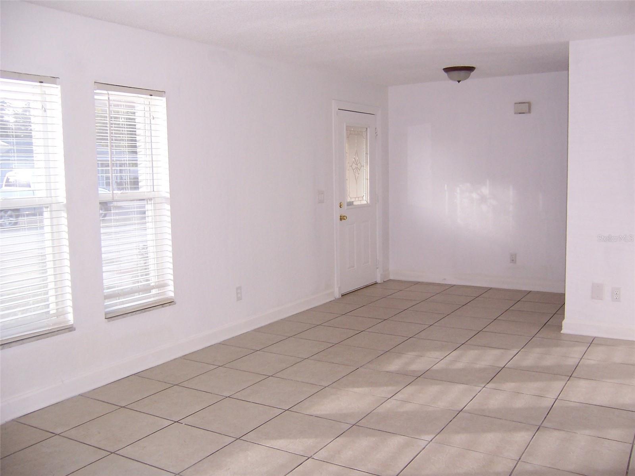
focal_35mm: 33
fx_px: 605
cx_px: 318
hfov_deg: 55.4
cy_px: 238
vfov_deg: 42.9
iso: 140
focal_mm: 5.5
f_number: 2.8
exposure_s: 1/90
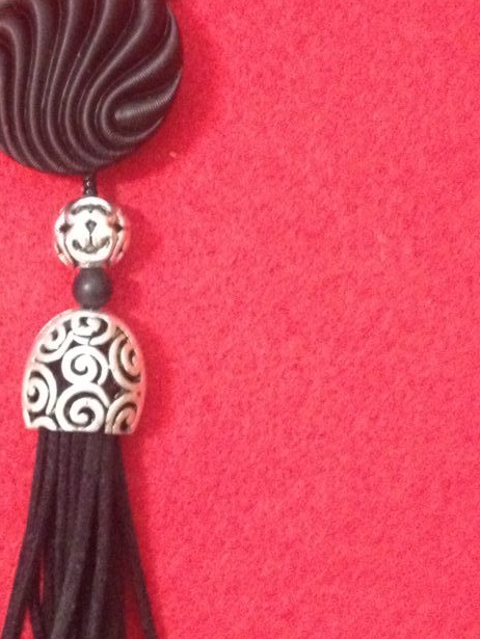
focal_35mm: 91
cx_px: 74
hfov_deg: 16.1
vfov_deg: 21.5
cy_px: 294
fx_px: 1681
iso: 640
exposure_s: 1/15
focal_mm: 4.28
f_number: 2.4
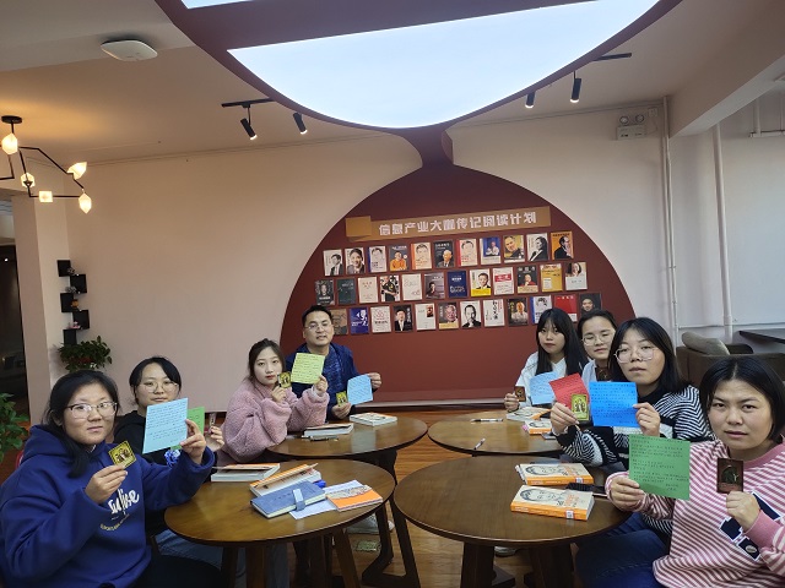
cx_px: 392
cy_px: 294
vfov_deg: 58.9
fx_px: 522
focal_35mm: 23
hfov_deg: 73.9
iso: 56
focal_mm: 4.74
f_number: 1.79
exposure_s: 1/1785
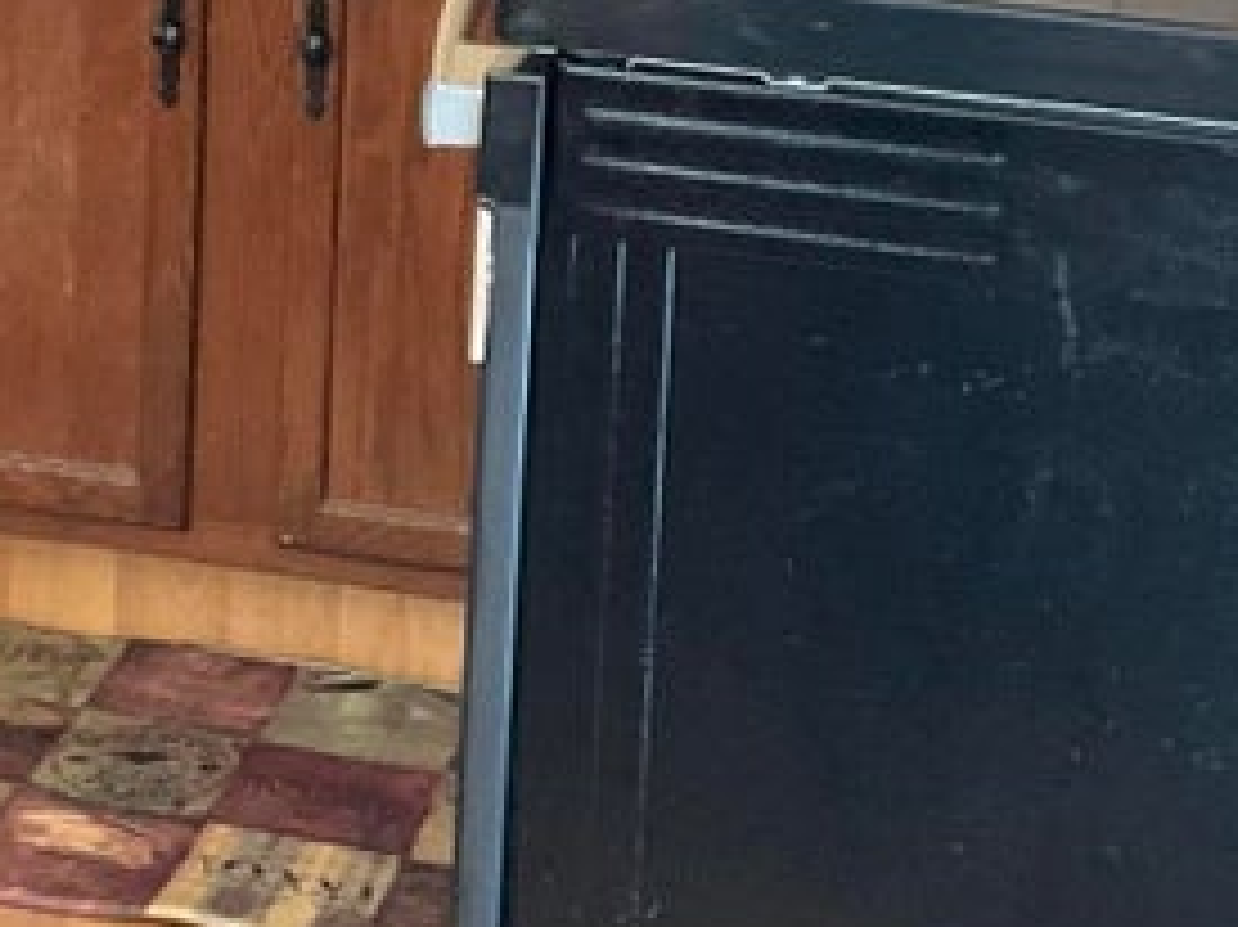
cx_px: 146
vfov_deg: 15.4
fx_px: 3217
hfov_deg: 21.3
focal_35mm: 90
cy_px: -378
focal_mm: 3
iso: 200
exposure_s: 1/60
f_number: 1.8
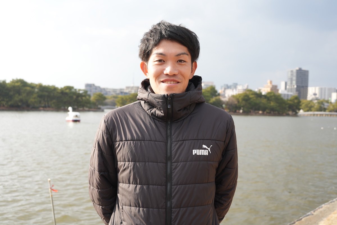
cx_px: 168
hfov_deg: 46.4
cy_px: 112
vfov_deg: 31.9
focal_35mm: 42
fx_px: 393
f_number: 6.3
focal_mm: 42
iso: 100
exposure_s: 1/100
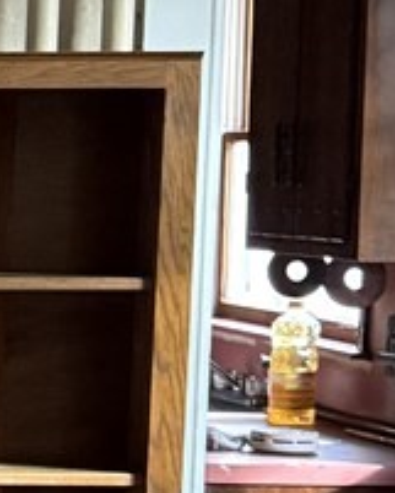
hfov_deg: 7.6
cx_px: -797
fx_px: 2614
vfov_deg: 10.7
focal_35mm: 179
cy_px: 429
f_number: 1.78
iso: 250
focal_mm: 6.76
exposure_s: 1/60
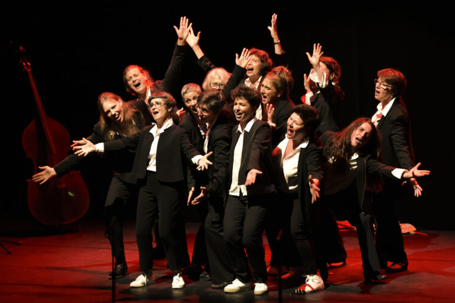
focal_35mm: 124
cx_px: 224
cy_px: 152
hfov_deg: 16.5
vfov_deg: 11.1
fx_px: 1567
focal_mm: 122
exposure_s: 1/60
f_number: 2.8
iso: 4000
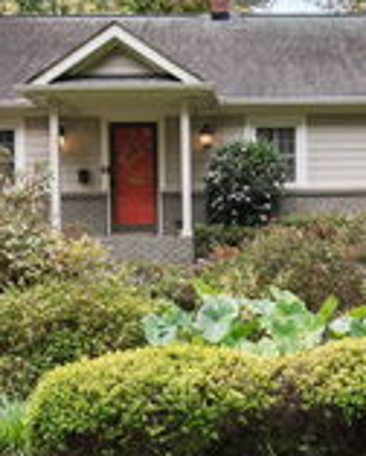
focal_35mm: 53
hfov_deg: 28.1
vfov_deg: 35.5
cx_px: 296
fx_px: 713
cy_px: 228
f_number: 8
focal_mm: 11.5
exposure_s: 1/20
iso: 100
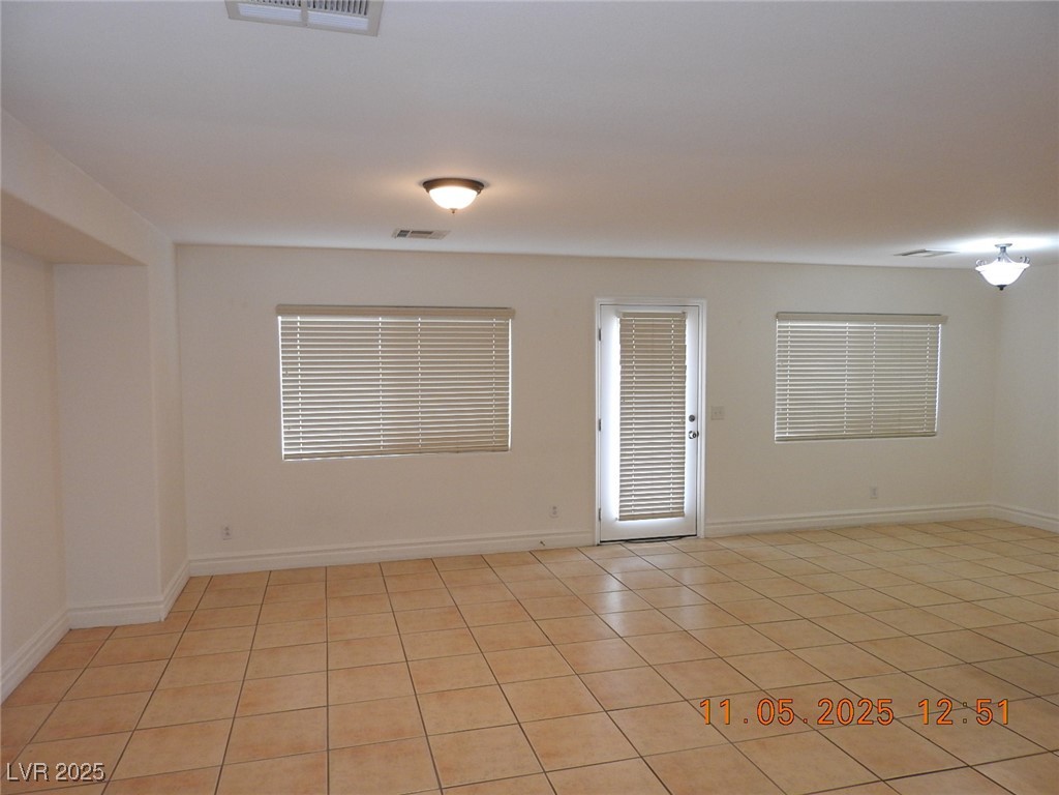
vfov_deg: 56.8
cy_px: 398
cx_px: 530
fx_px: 734
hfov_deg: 71.6
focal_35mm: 24
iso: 200
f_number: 3.3
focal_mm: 4.3
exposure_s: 1/30
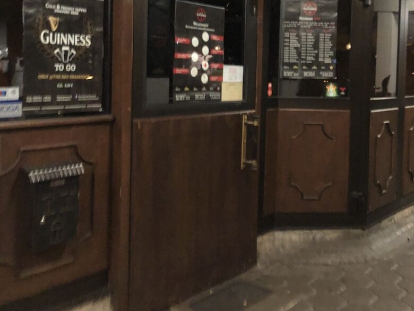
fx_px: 502
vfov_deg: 33.7
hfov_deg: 44.3
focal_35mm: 42
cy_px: 81
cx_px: 268
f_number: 1.8
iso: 100
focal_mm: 3.99
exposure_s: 1/4
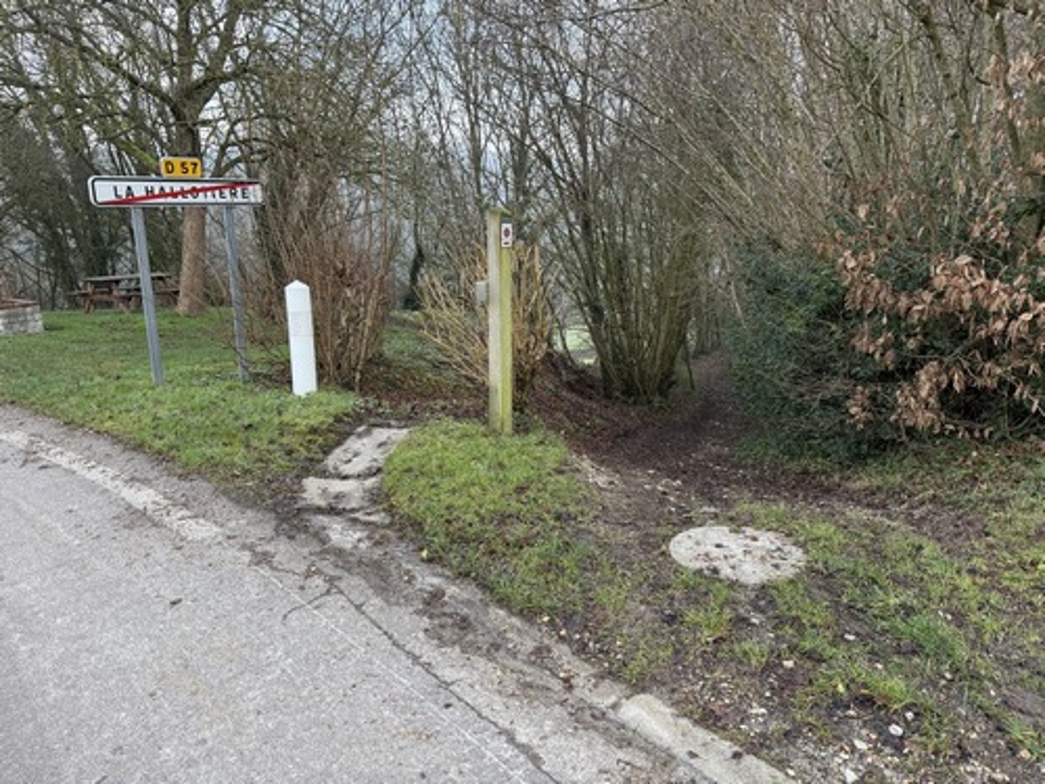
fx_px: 725
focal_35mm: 24
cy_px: 392
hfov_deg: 71.6
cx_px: 522
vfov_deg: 56.8
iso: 100
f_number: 1.78
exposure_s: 1/121
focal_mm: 6.76
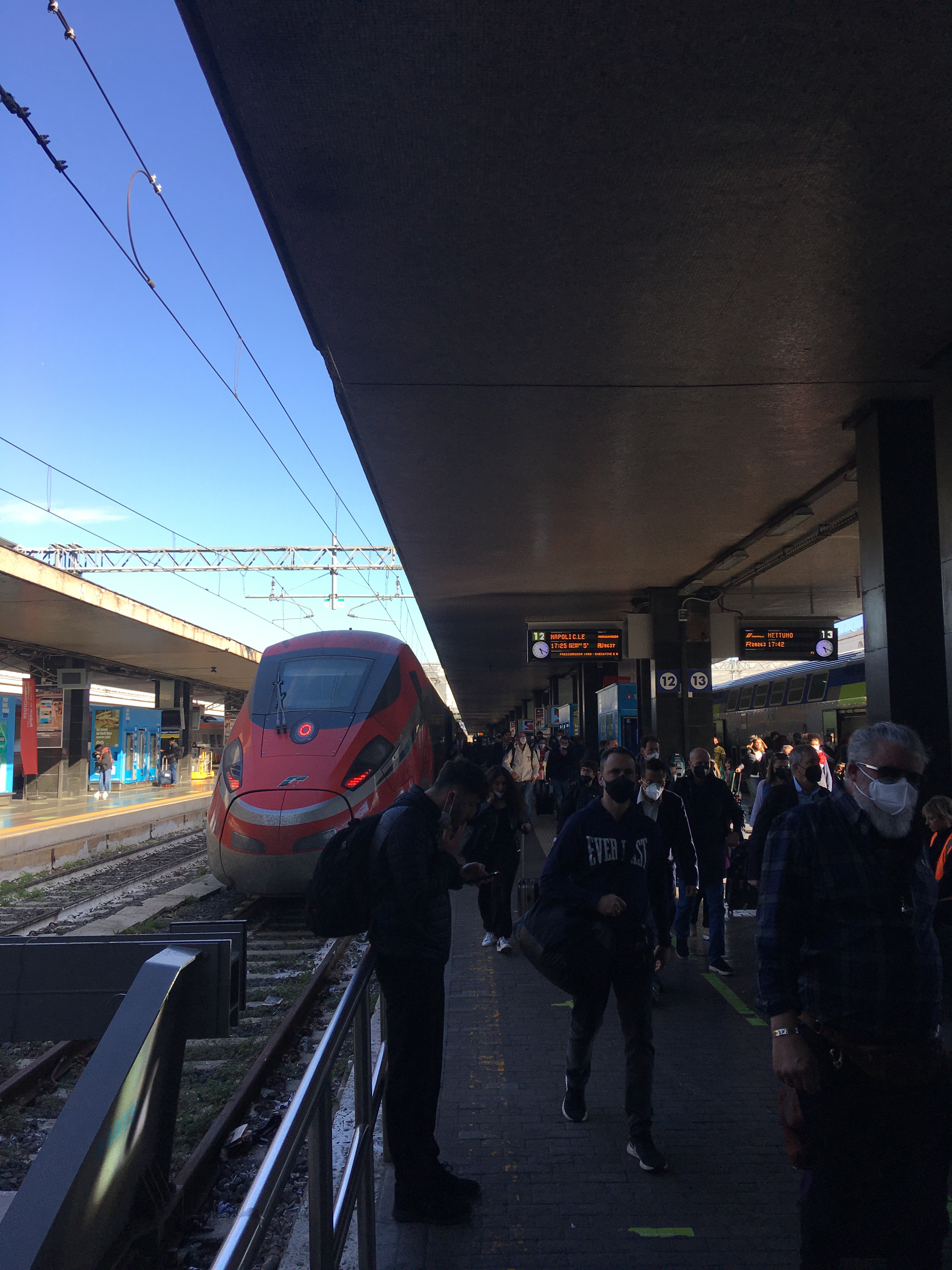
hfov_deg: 48.2
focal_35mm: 29
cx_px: 476
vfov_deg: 61.7
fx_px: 1063
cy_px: 635
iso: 25
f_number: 2.2
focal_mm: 4.15
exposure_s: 1/466
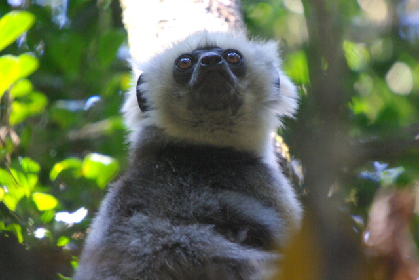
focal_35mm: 750
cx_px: 210
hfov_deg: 2.7
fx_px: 8731
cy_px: 140
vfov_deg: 1.8
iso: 1600
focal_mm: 500
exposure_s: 1/60
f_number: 6.7
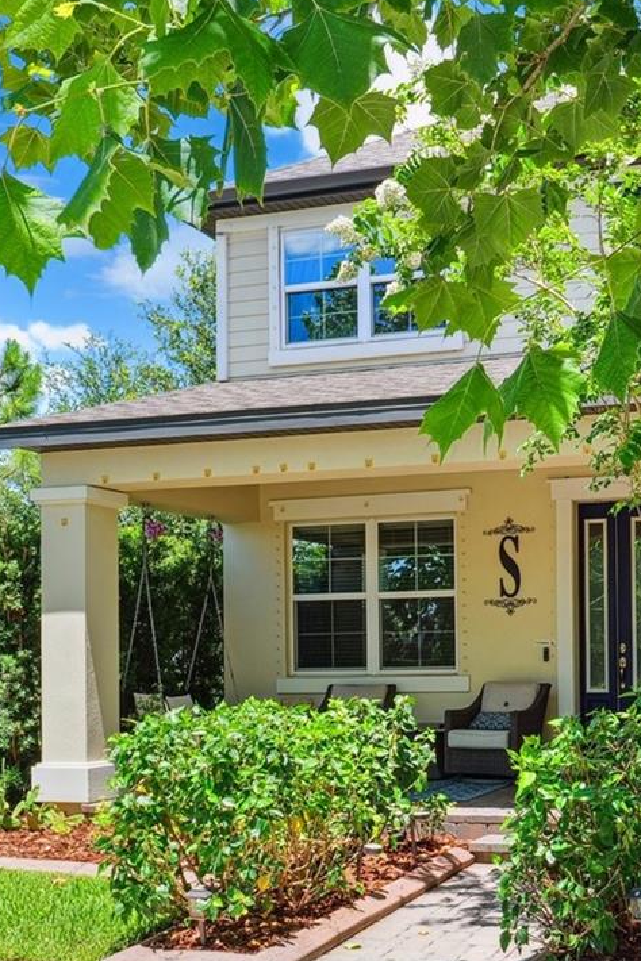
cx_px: 569
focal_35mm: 45
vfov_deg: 42.9
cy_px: 657
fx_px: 1202
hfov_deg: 28.8
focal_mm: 20
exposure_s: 1/60
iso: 100
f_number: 8
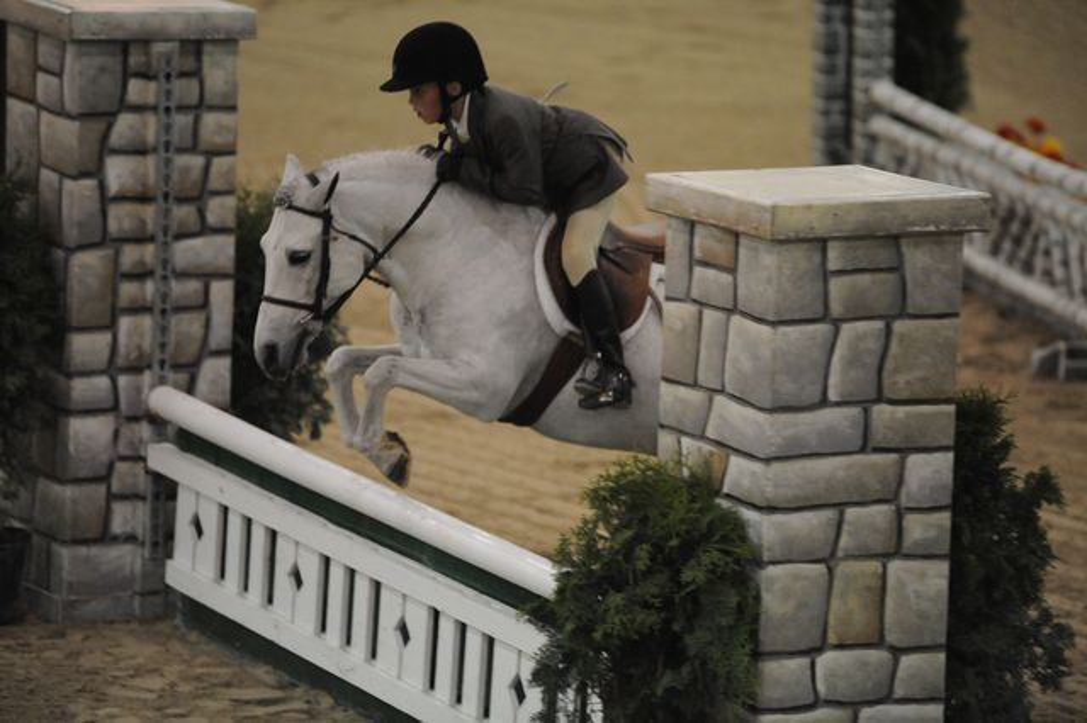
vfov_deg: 6.9
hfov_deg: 10.3
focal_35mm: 200
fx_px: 6036
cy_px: 362
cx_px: 544
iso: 6400
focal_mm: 200
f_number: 2.8
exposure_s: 1/400
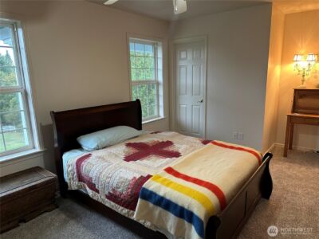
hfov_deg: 71.6
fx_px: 221
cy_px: 120
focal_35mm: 24
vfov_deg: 56.8
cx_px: 160
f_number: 1.78
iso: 160
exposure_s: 1/60
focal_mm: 6.86
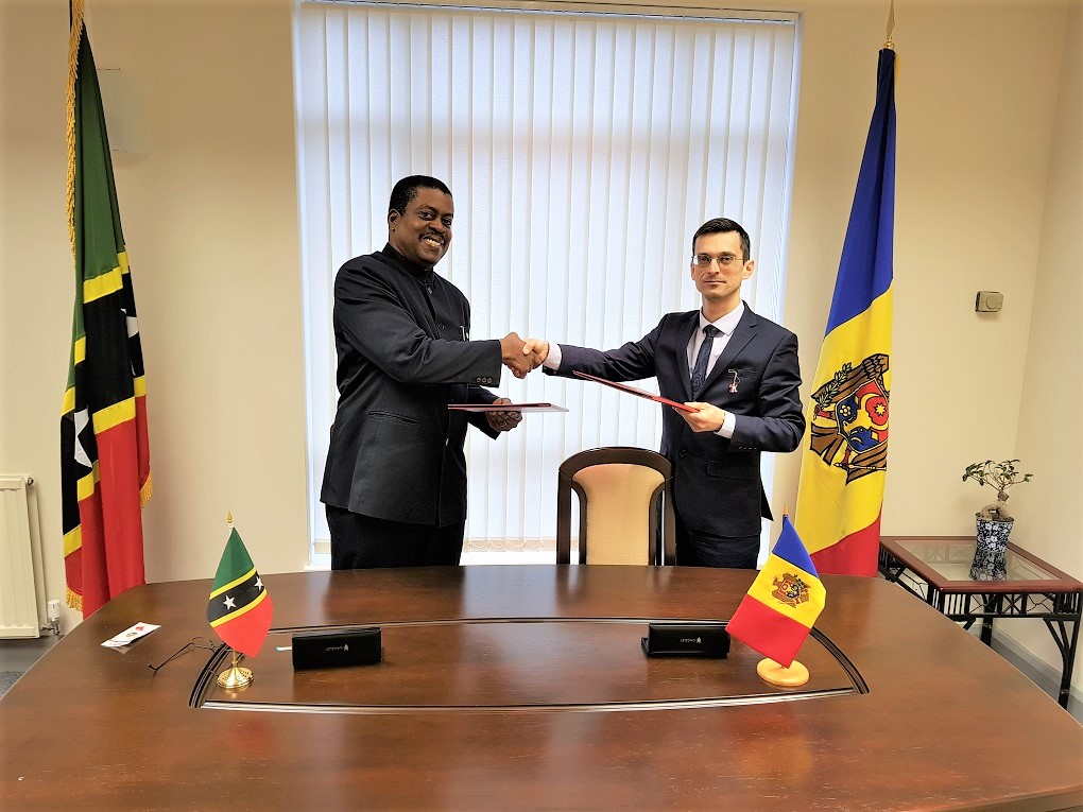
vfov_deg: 53.1
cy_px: 406
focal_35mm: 26
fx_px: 813
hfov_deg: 67.3
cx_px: 542
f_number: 1.7
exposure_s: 1/50
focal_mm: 4.2
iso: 50
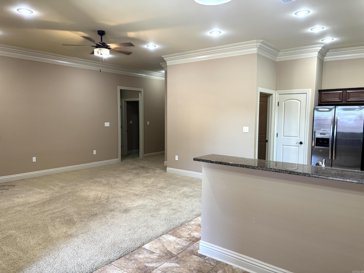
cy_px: 136
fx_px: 273
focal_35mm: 26
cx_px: 182
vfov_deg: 53.1
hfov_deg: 67.3
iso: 160
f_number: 1.6
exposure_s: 1/60
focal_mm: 5.96
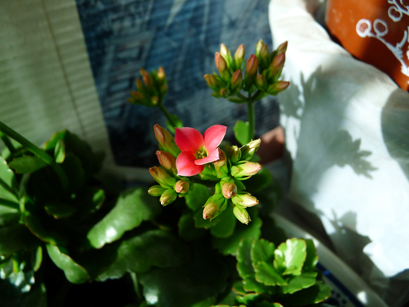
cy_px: 154
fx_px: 319
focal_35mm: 27
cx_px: 204
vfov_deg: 51.4
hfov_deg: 65.3
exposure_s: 1/500
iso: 125
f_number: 2.8
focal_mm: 4.8
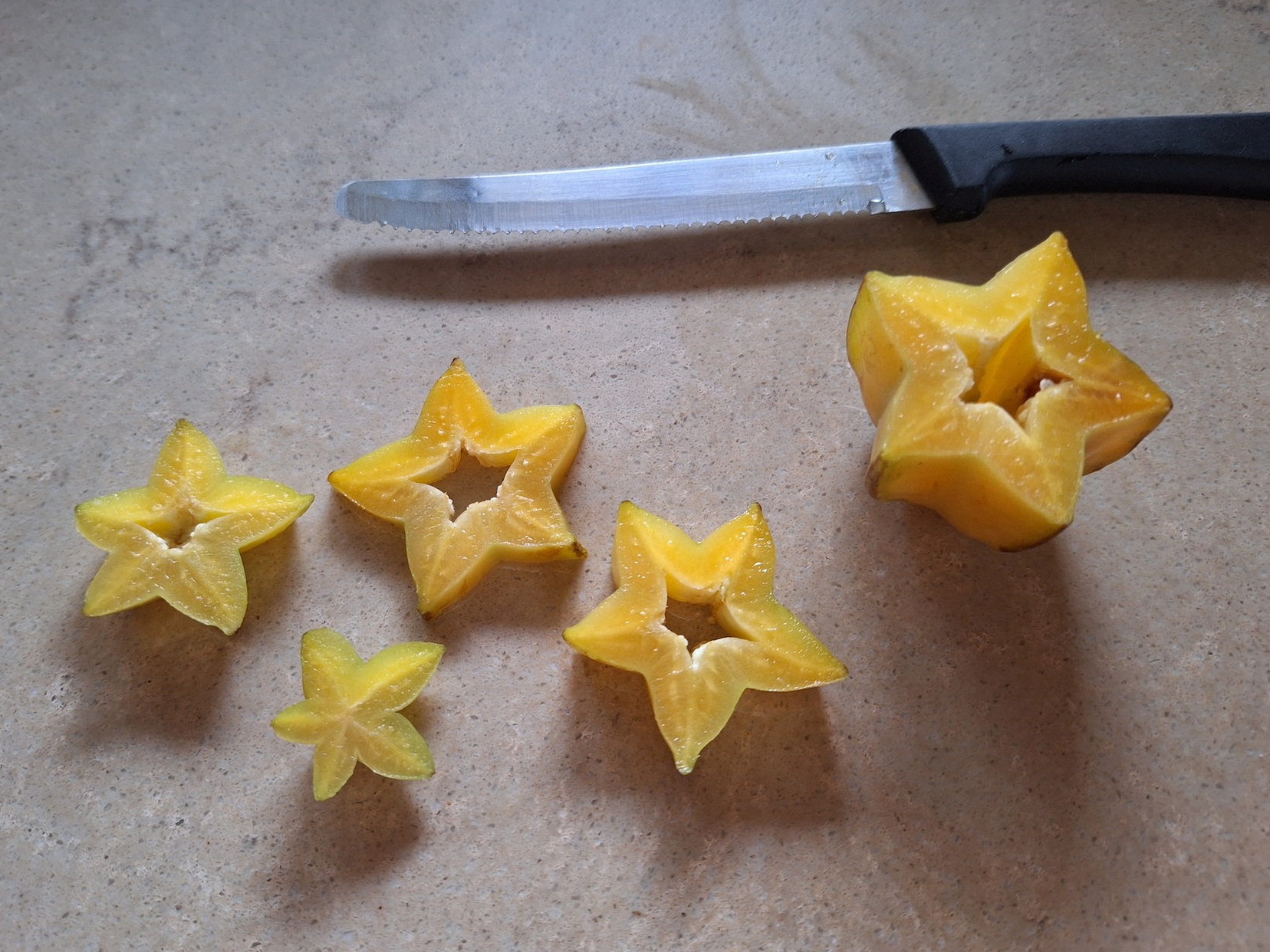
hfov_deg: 69.3
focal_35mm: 25
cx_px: 595
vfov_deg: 54.8
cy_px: 448
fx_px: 917
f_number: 1.8
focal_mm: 5.54
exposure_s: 1/50
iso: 160
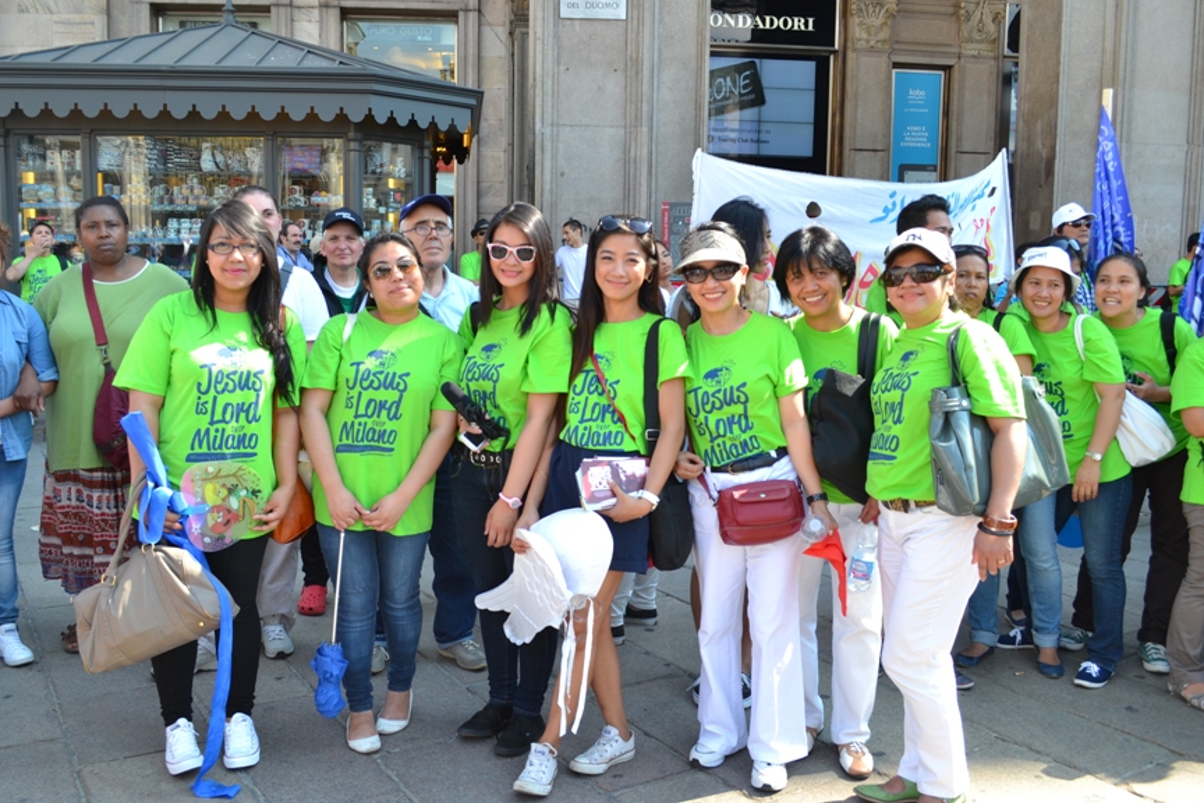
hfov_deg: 58.7
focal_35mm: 32
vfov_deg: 41.1
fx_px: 1070
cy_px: 397
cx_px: 570
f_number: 6.3
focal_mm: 20
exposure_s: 1/80
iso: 100
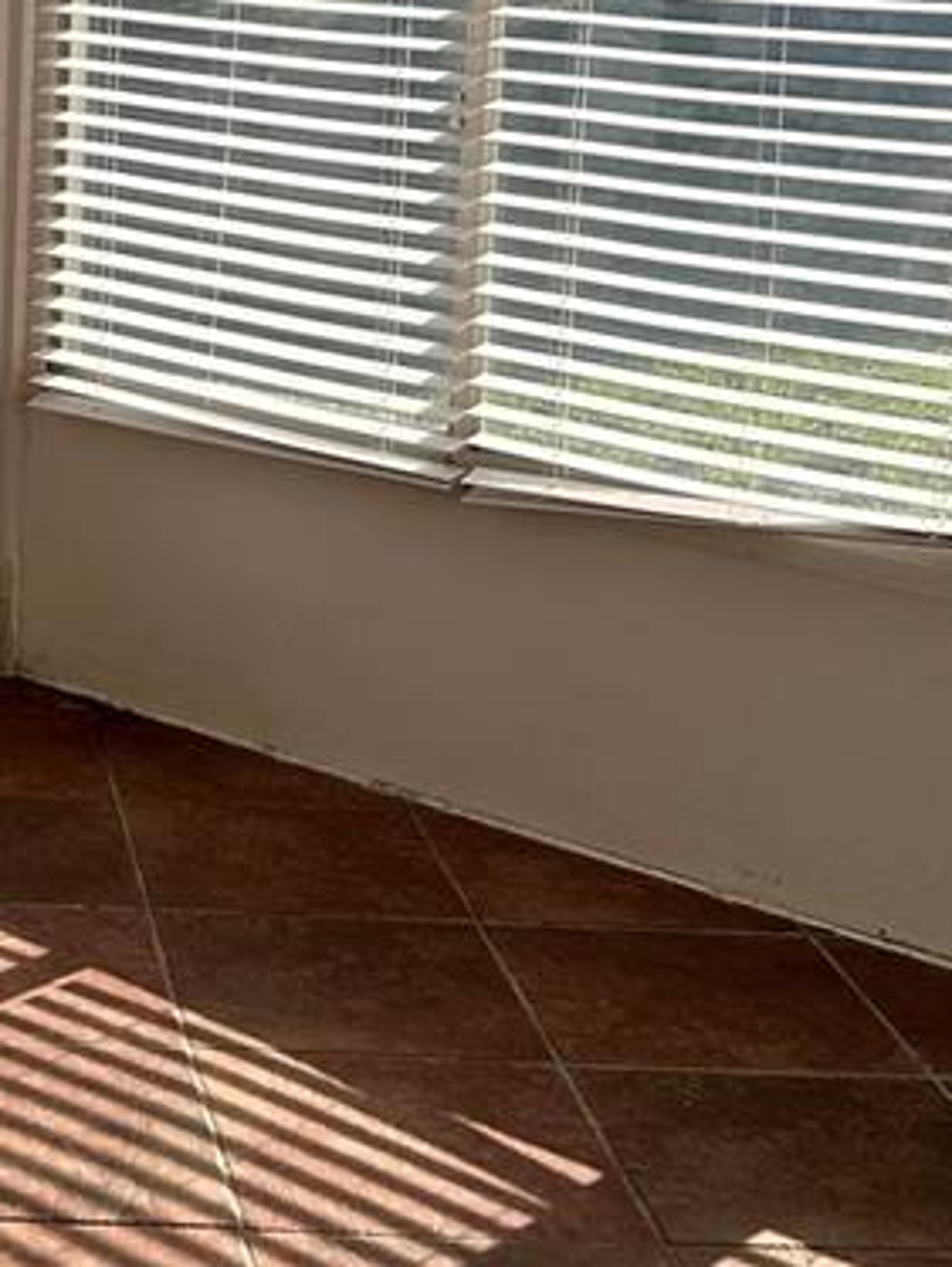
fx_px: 2820
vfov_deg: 24.8
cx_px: -156
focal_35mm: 77
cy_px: 213
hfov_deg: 18.3
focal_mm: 6.86
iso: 80
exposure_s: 1/564
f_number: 1.78
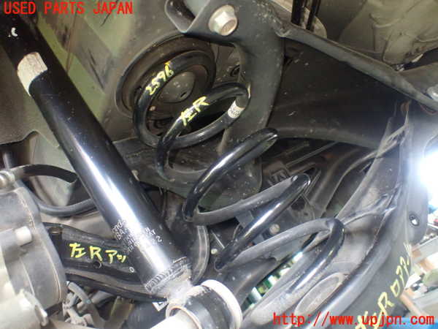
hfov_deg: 60.0
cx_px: 219
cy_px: 164
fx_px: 380
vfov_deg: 46.8
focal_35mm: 30
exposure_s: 1/30
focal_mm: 5.4
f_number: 2.3
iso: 800
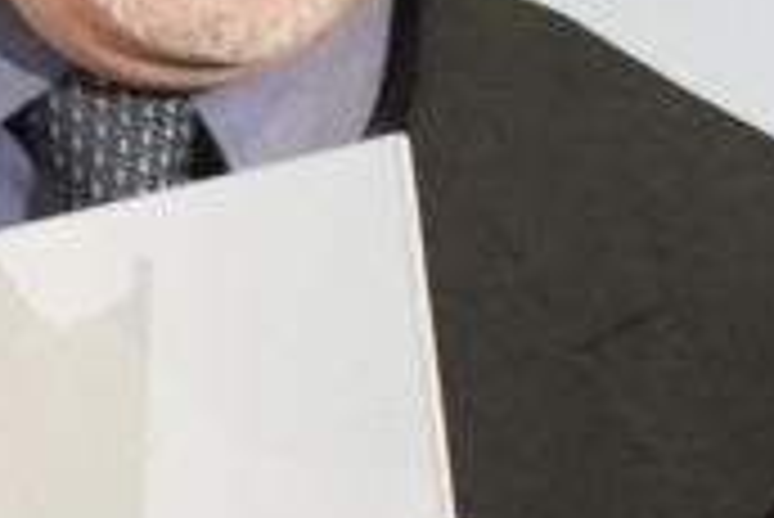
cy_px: 637
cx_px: 560
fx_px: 16547
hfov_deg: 2.7
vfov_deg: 1.8
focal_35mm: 769
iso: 10000
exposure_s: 1/200
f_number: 4
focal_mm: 111
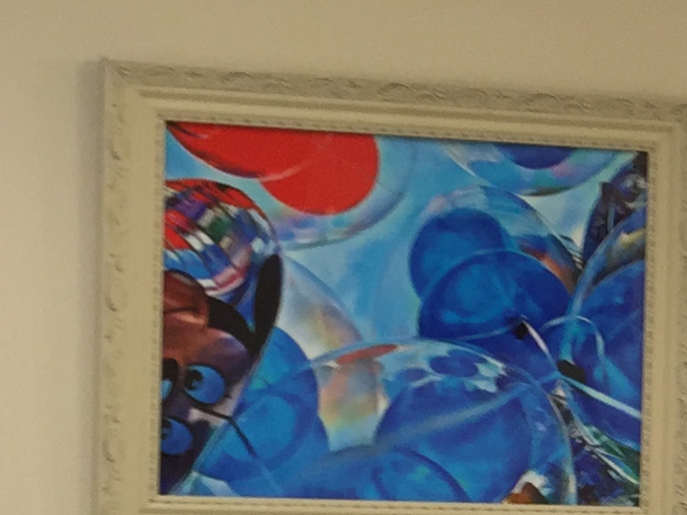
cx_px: 1057
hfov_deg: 13.4
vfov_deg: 10.6
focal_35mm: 138
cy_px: 613
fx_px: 2738
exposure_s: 1/30
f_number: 2.2
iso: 64
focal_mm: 4.15
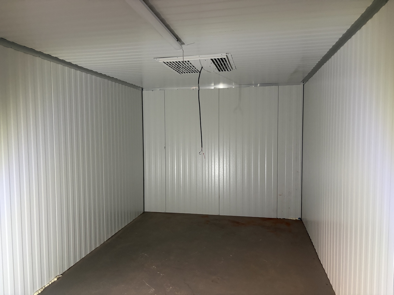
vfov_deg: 53.1
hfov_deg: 67.3
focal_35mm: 26
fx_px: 296
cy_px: 148
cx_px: 197
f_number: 1.6
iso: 500
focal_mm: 5.96
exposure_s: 1/30
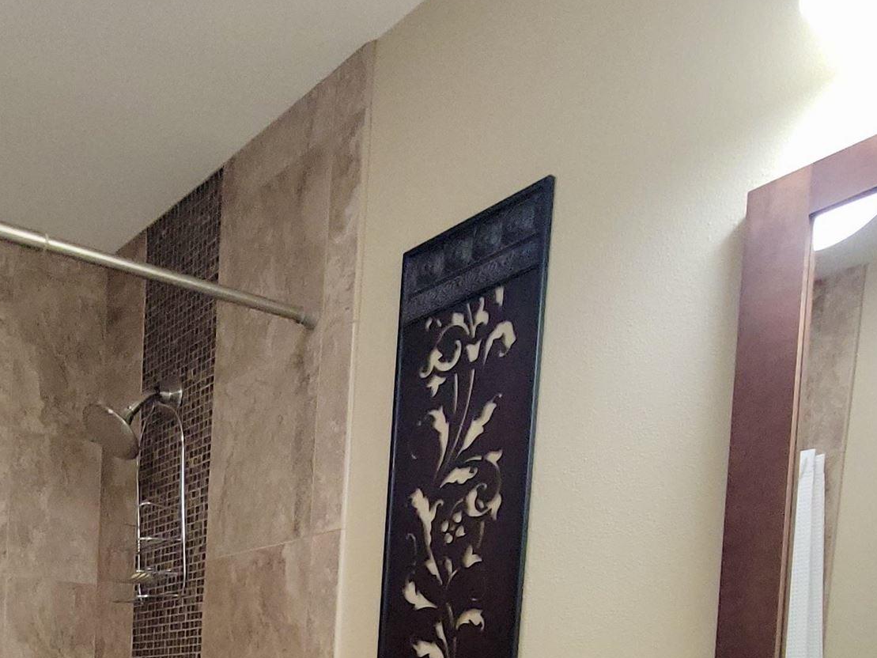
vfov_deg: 33.0
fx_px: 912
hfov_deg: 47.3
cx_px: 127
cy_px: 775
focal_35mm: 36
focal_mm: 2.2
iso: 200
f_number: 2.2
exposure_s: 1/60
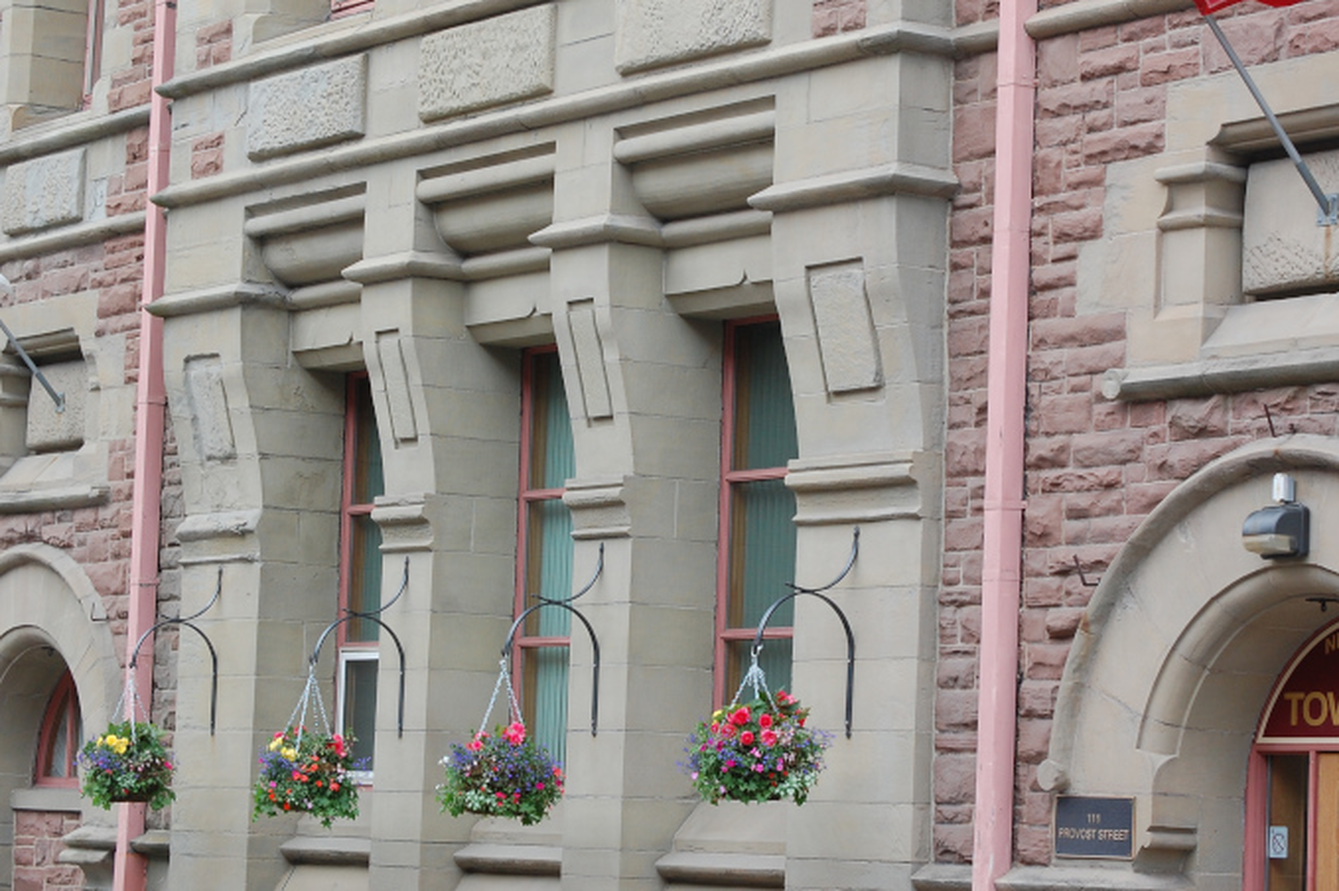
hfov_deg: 19.3
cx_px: 777
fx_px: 3941
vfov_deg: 12.9
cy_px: 390
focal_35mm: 106
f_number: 10
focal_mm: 60
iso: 400
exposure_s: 1/200
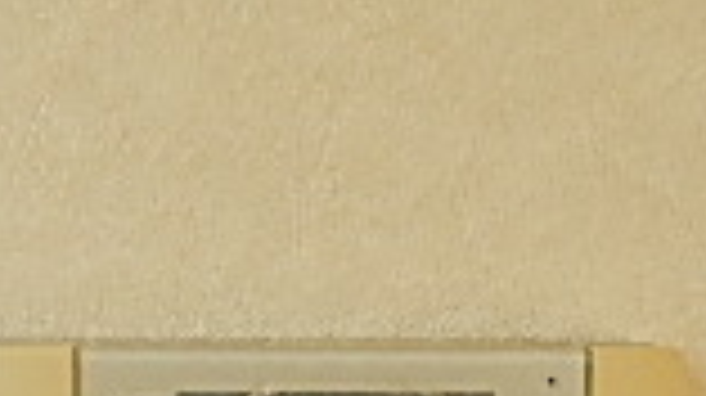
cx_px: 274
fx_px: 2076
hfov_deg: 19.3
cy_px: 702
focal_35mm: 111
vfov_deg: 10.3
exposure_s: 1/200
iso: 125
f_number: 3.4
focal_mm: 4.5
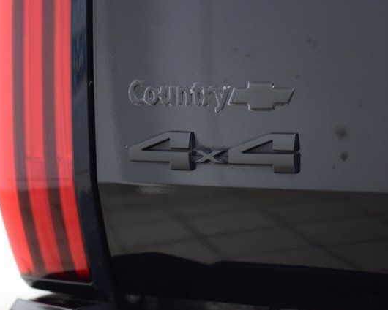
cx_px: 215
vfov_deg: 13.0
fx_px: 1367
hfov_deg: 16.2
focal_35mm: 119
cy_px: 155
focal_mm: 70
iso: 1600
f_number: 2.8
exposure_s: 1/40
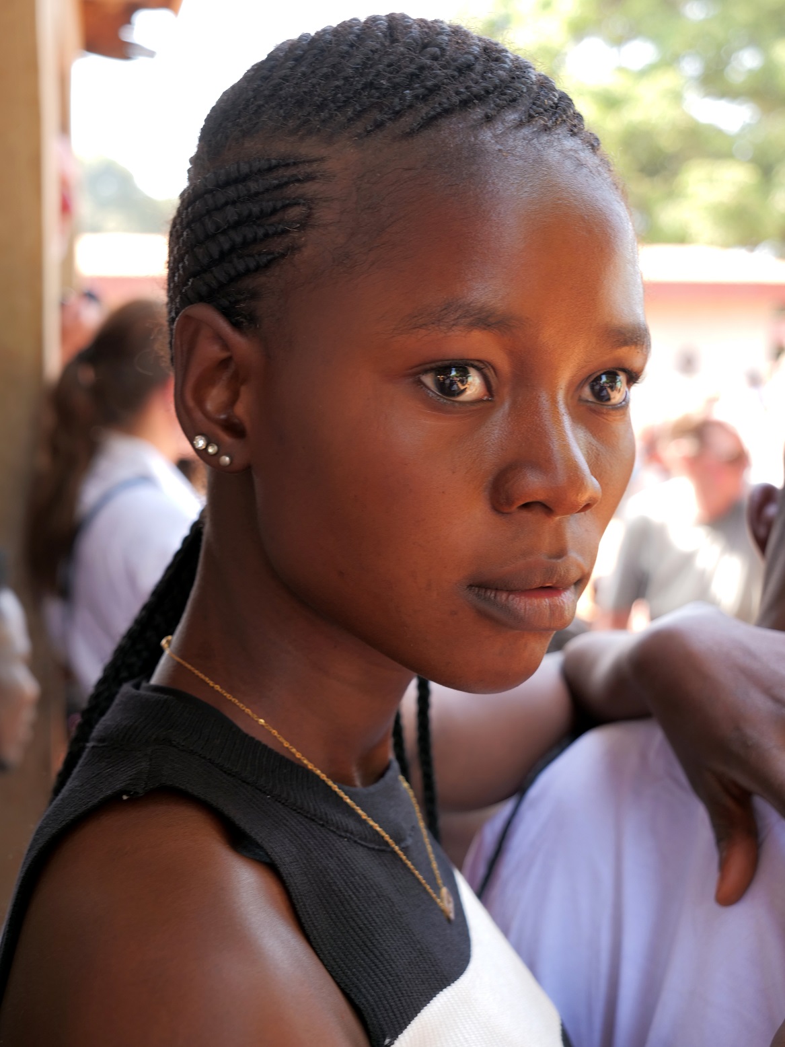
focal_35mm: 54
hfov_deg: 27.0
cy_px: 524
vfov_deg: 35.5
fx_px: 1633
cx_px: 392
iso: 100
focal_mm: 27
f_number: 3.6
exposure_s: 1/60
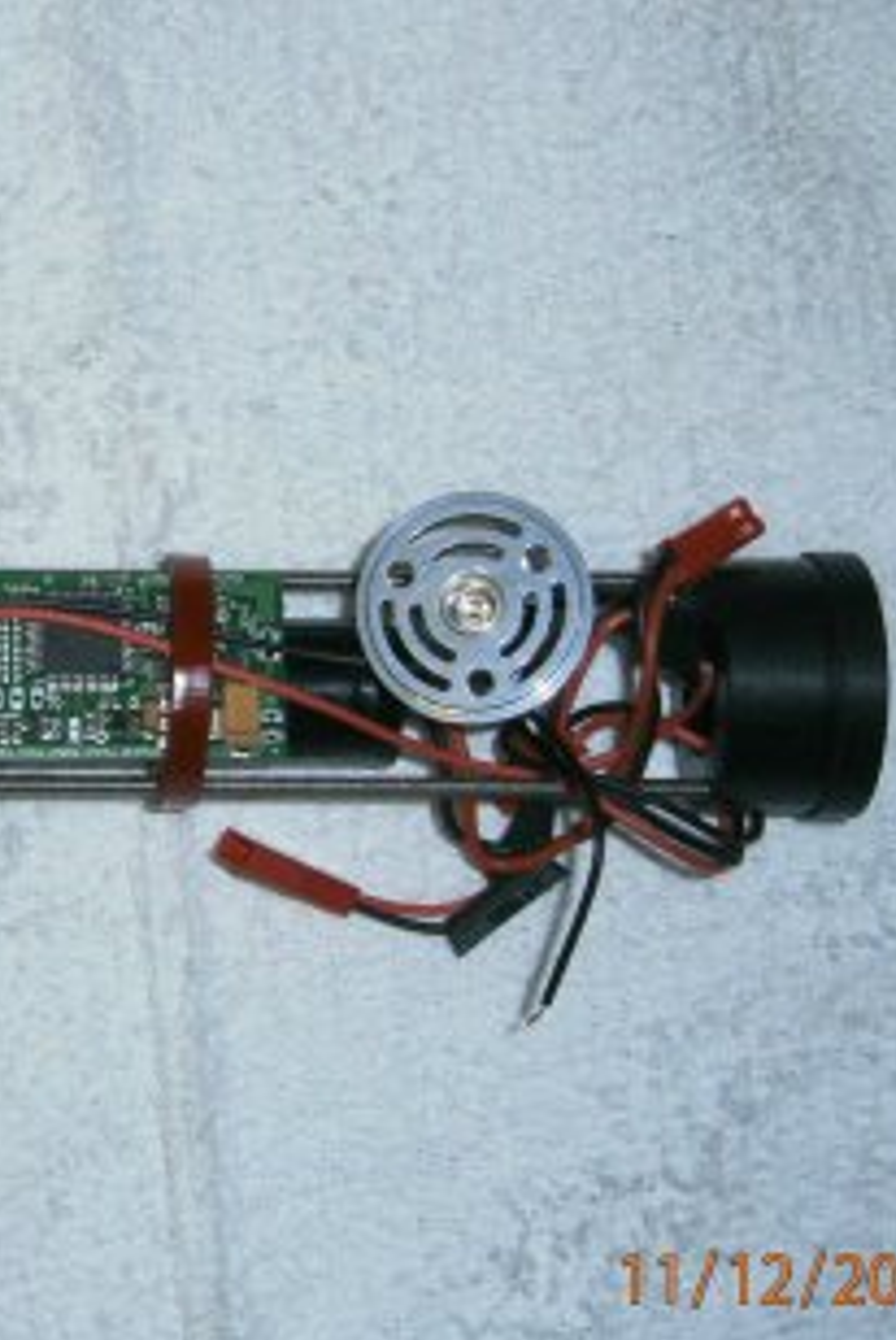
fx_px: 3166
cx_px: -52
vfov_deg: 23.9
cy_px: 587
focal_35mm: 85
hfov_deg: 15.7
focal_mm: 8.3
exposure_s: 1/250
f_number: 3.4
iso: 400
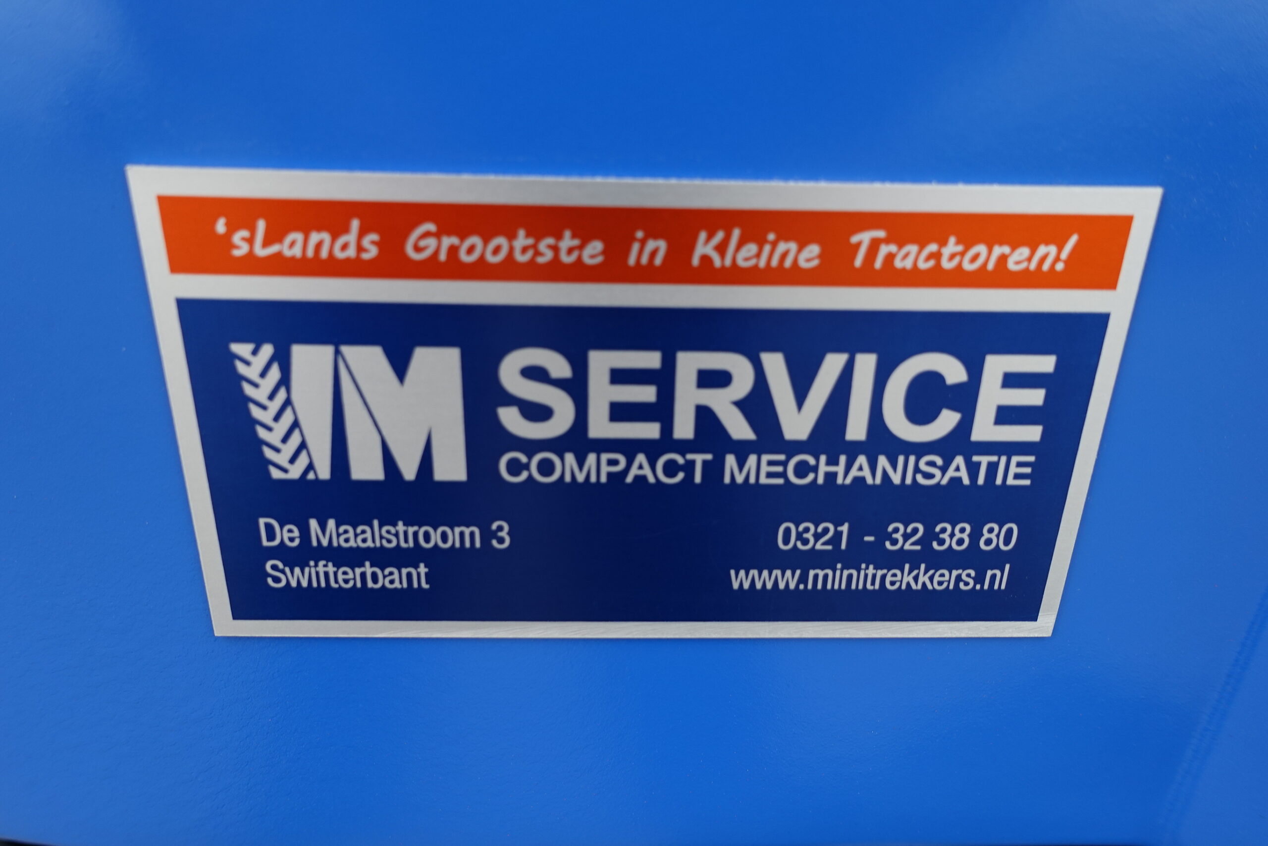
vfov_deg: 53.1
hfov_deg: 73.7
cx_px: 634
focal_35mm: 24
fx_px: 845
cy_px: 423
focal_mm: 8.8
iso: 125
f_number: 4
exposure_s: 1/160
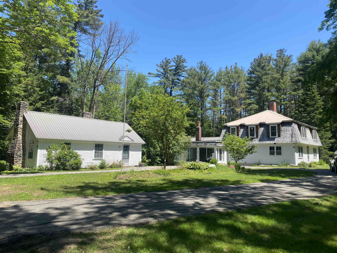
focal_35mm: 26
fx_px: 253
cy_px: 126
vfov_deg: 53.1
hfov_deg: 67.3
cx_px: 168
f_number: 1.8
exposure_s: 1/1412
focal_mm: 4.25
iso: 32
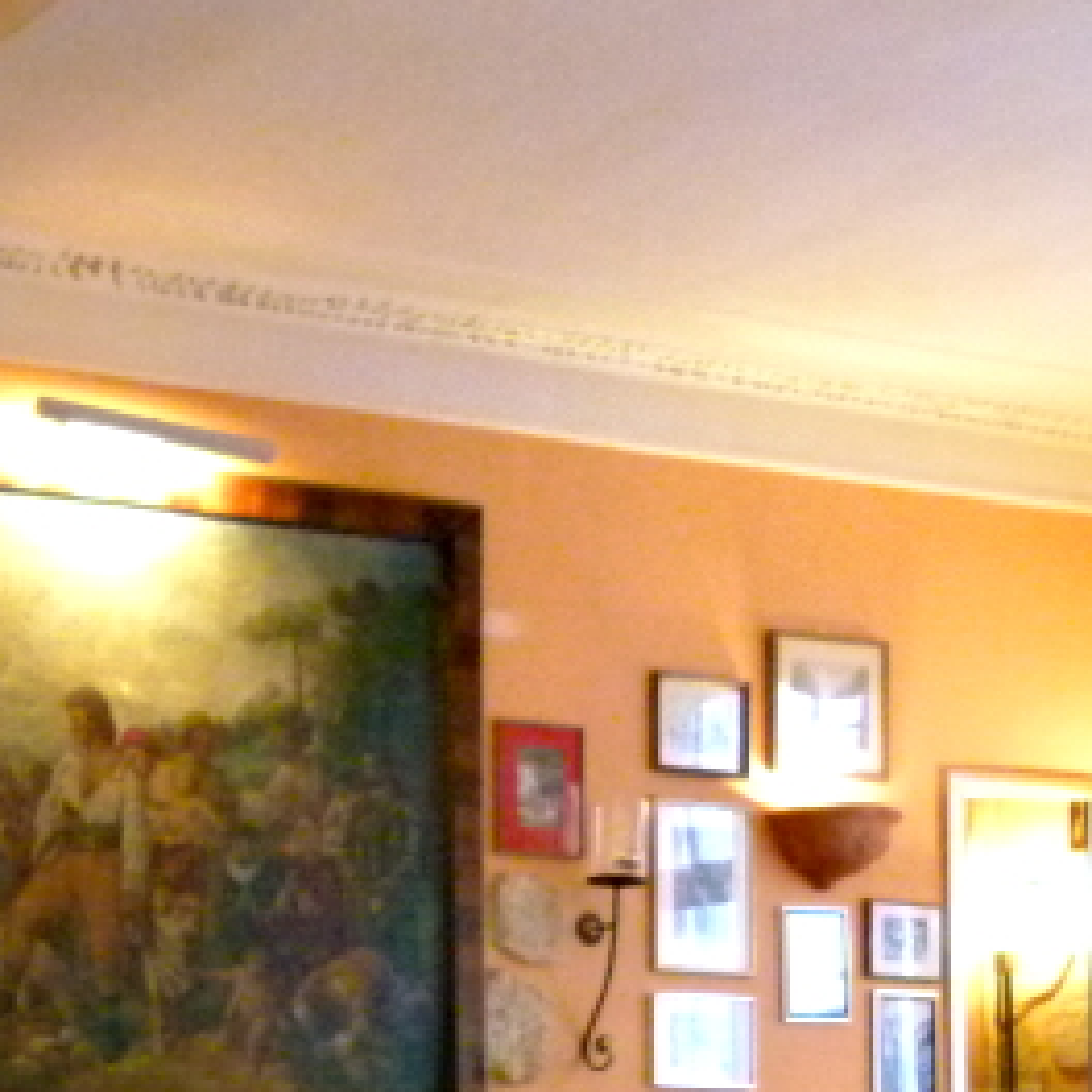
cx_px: -290
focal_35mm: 67
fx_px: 2391
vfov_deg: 24.2
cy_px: 1175
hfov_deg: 23.1
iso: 800
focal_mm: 4.5
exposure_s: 1/20
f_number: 2.8
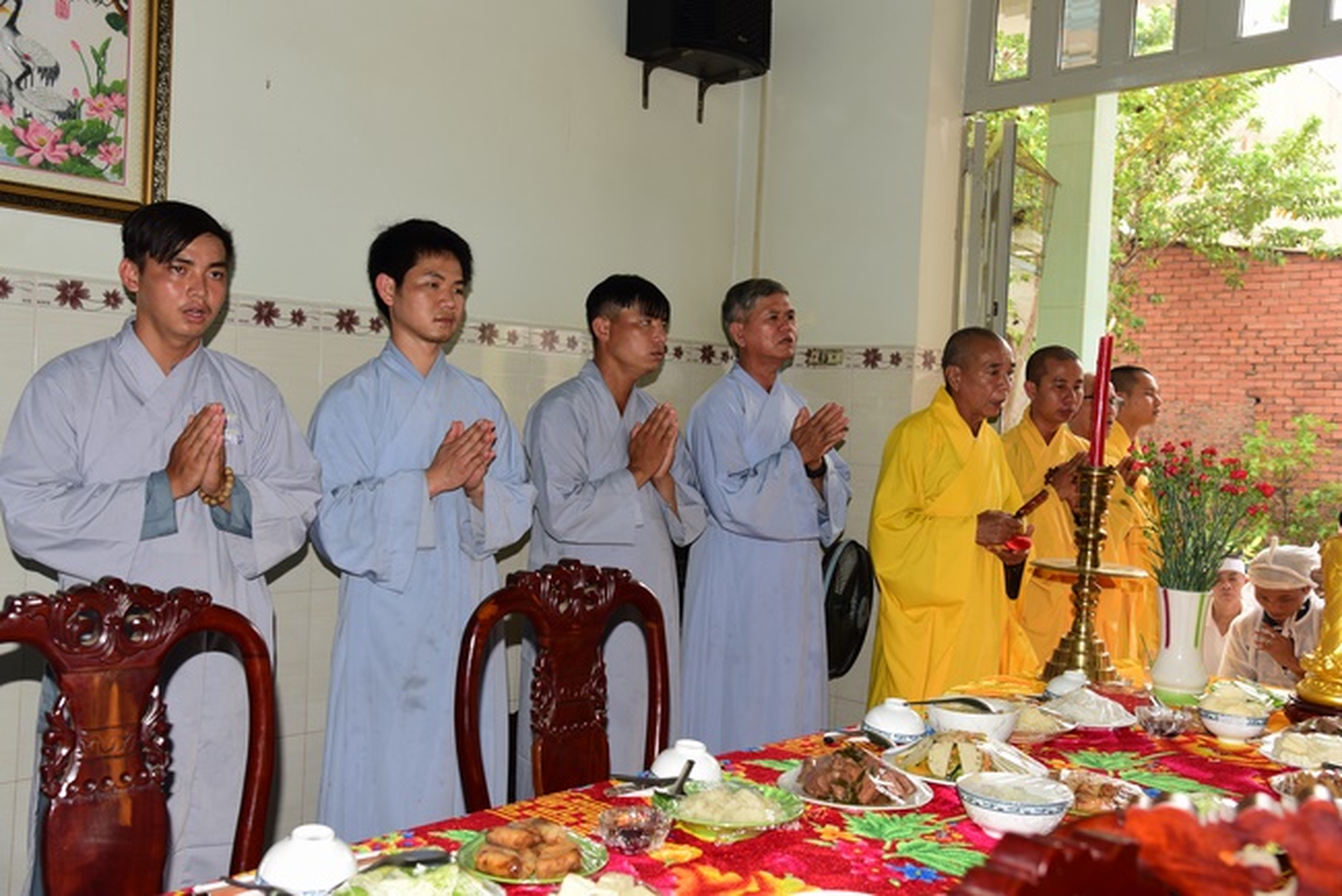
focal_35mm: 35
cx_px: 671
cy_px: 448
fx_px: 1305
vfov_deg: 37.9
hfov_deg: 54.4
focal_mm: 35
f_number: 5.6
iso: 250
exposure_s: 1/100
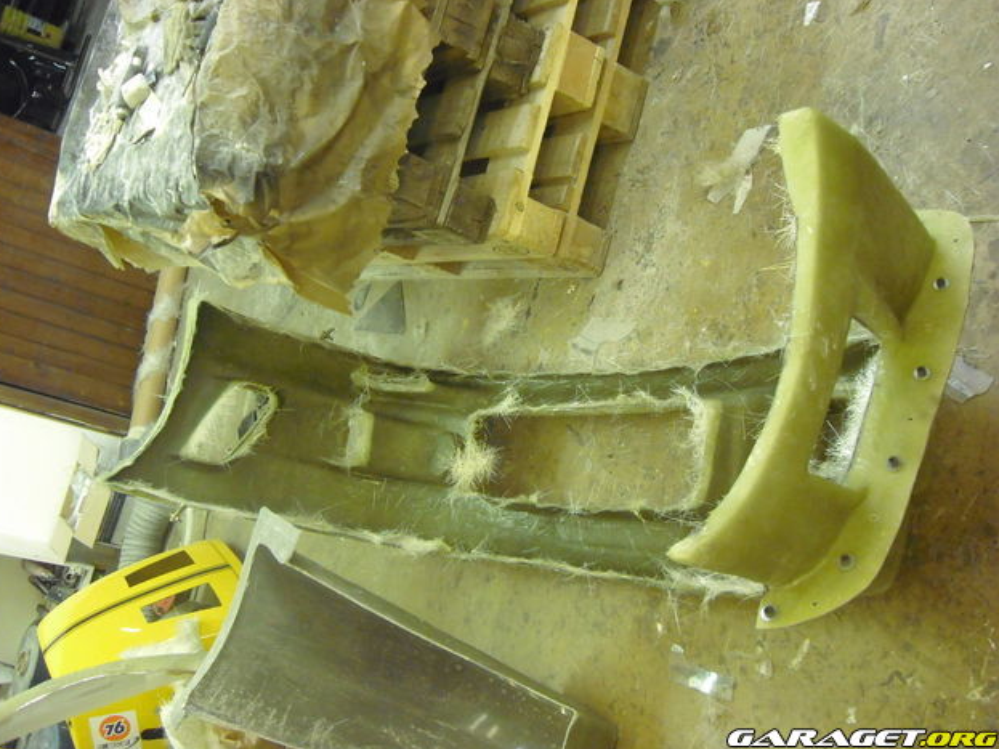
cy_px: 369
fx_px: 1096
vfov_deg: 37.7
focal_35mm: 38
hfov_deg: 49.0
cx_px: 489
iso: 640
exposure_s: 1/50
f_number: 2.7
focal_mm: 6.2
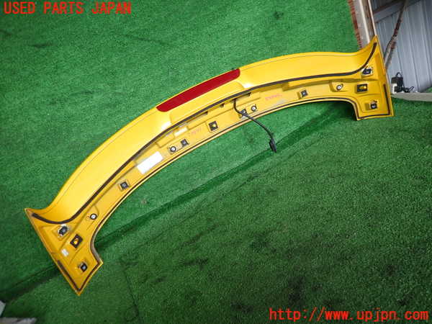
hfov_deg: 69.4
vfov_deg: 54.9
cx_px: 216
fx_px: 312
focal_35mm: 25
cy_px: 162
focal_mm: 4.5
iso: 100
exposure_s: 1/100
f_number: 2
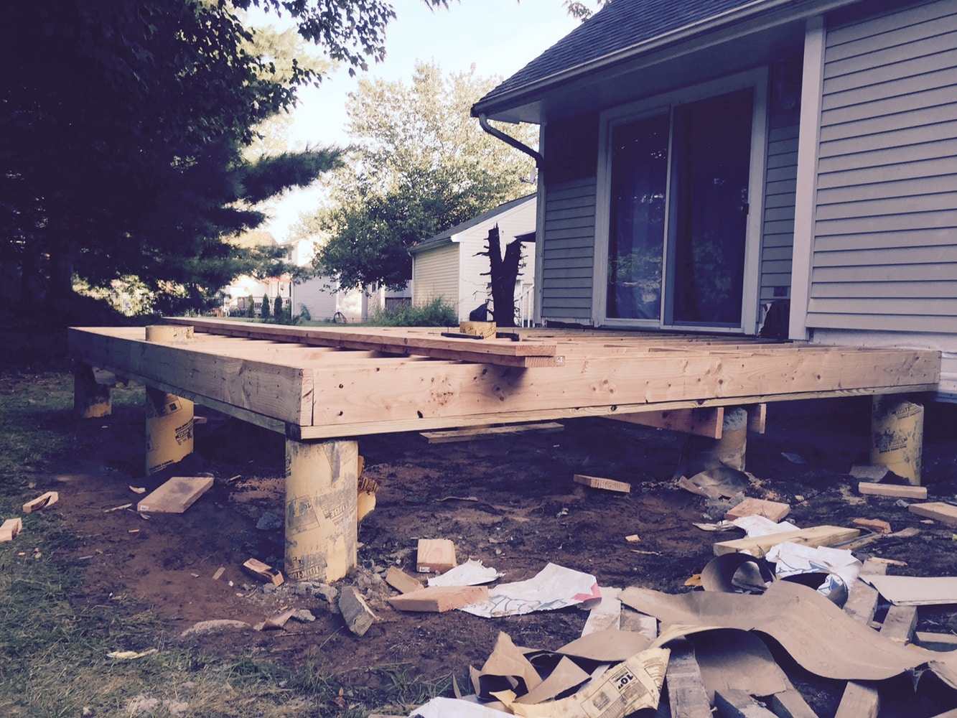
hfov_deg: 61.7
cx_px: 478
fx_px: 802
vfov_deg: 48.2
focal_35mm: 29
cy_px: 359
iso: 40
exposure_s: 1/120
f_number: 2.2
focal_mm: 4.15
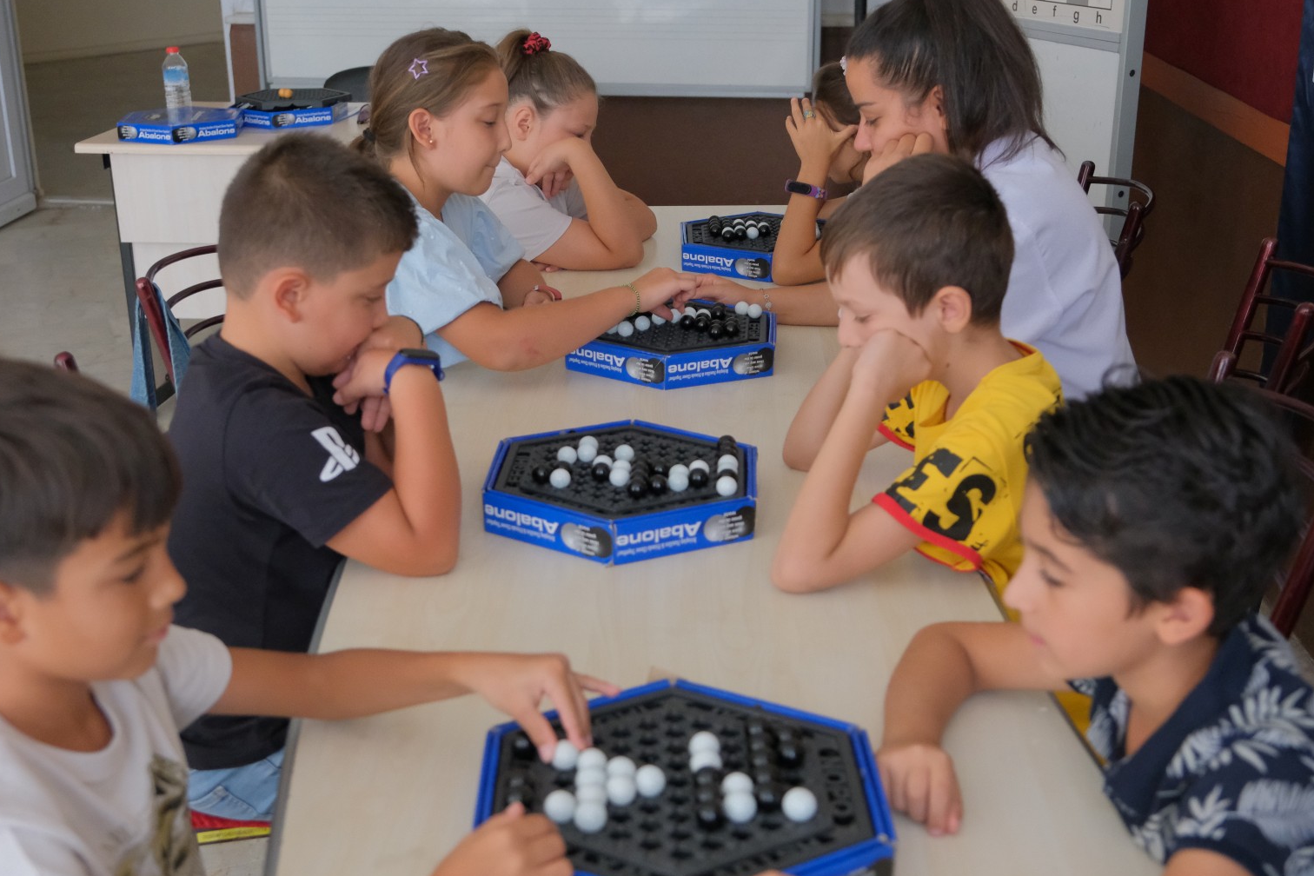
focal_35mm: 45
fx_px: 1642
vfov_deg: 29.9
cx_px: 623
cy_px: 431
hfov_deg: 43.6
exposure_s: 1/750
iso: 5000
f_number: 3.2
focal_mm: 28.3
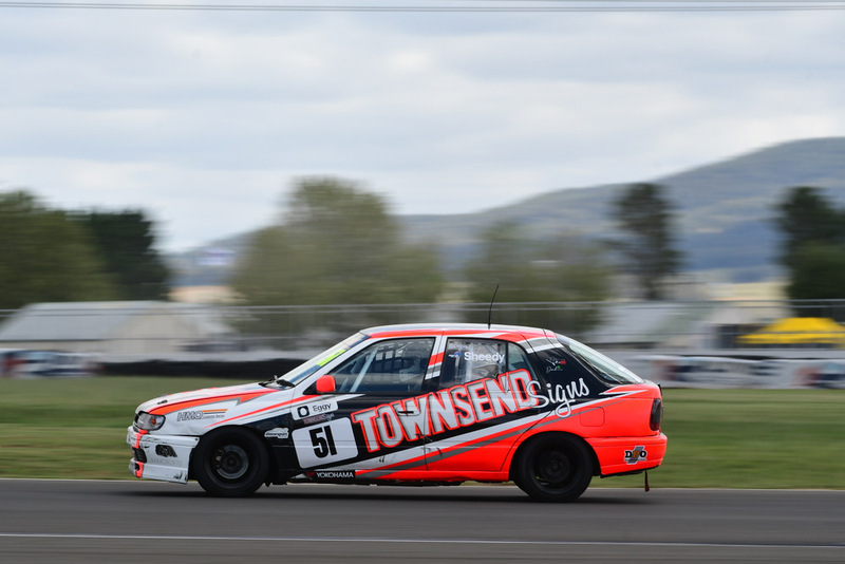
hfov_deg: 6.9
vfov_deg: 4.6
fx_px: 7044
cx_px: 422
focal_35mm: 300
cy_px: 282
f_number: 10
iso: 125
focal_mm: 200
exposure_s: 1/160
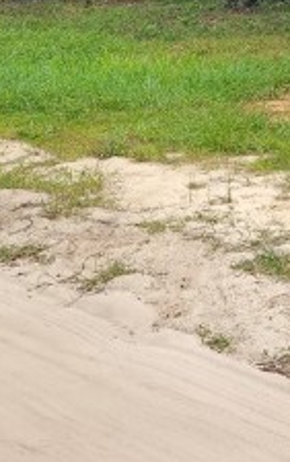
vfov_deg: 18.0
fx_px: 1401
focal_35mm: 111
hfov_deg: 11.3
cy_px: -57
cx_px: 438
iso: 20
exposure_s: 1/232
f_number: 1.8
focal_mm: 5.4
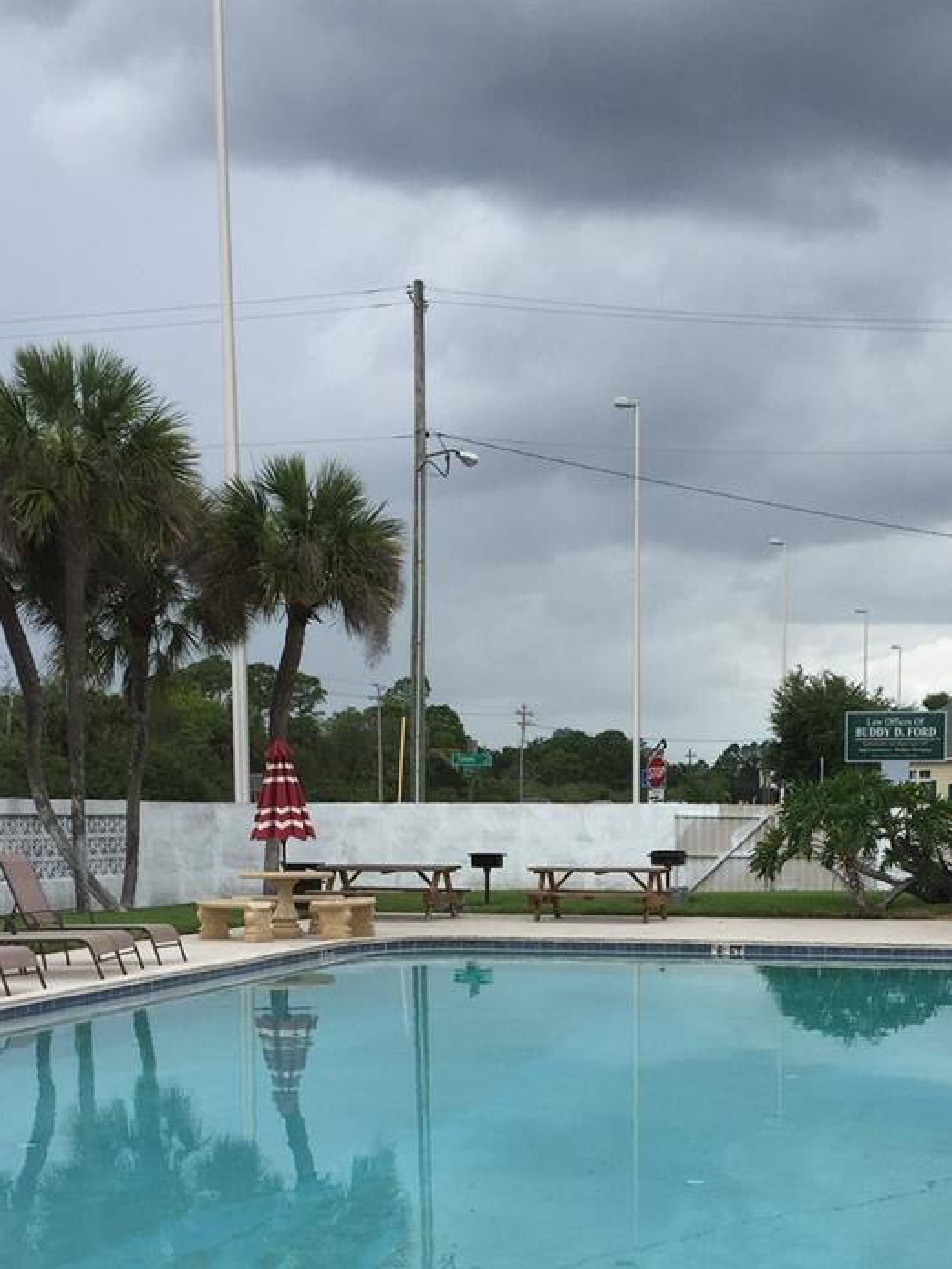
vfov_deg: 36.9
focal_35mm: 50
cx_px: 658
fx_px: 1833
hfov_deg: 28.9
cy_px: 1008
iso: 32
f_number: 2.2
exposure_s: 1/2198
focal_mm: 4.15
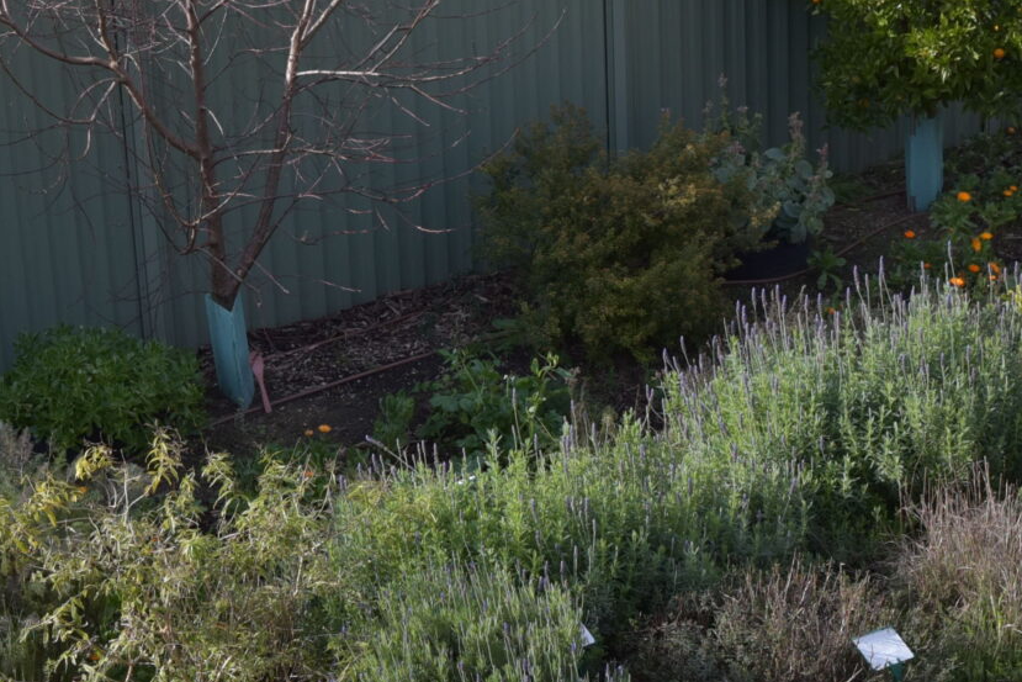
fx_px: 2981
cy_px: 392
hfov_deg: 19.5
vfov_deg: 13.0
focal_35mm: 105
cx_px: 510
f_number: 7.1
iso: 160
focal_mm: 34
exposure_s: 1/500
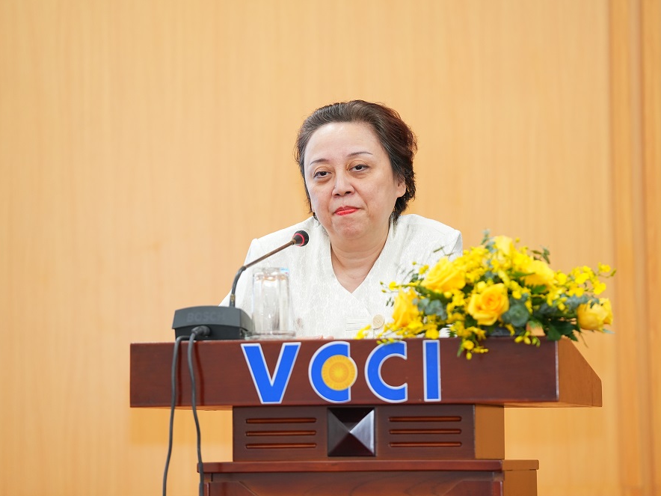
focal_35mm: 175
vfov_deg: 8.5
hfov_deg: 11.3
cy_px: 248
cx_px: 346
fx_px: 3342
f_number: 3.2
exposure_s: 1/160
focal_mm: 161
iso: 1000
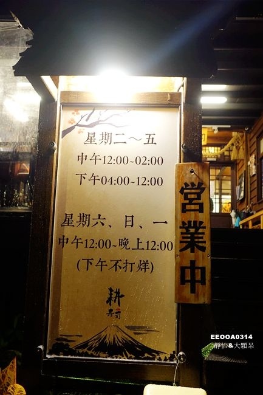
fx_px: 406
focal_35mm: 37
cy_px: 198
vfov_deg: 51.9
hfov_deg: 35.9
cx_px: 132
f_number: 2.8
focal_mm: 13.53
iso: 800
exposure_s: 1/30
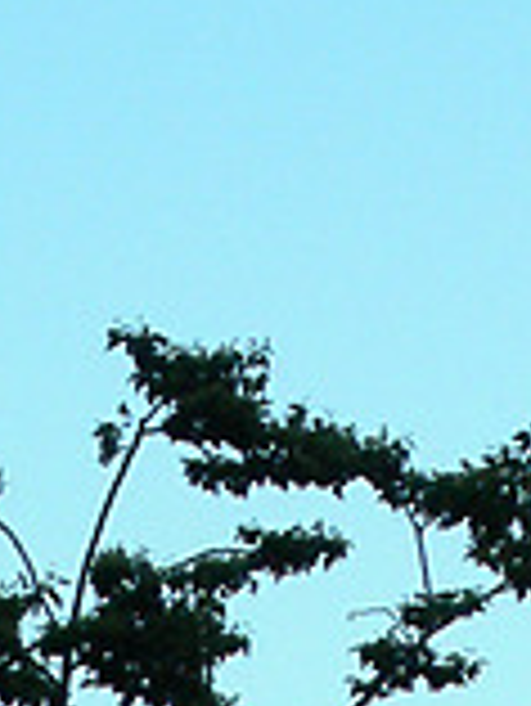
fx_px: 9110
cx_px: 1485
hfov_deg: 3.3
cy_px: -157
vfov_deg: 4.4
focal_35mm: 446
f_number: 5.2
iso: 80
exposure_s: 1/500
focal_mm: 12.9
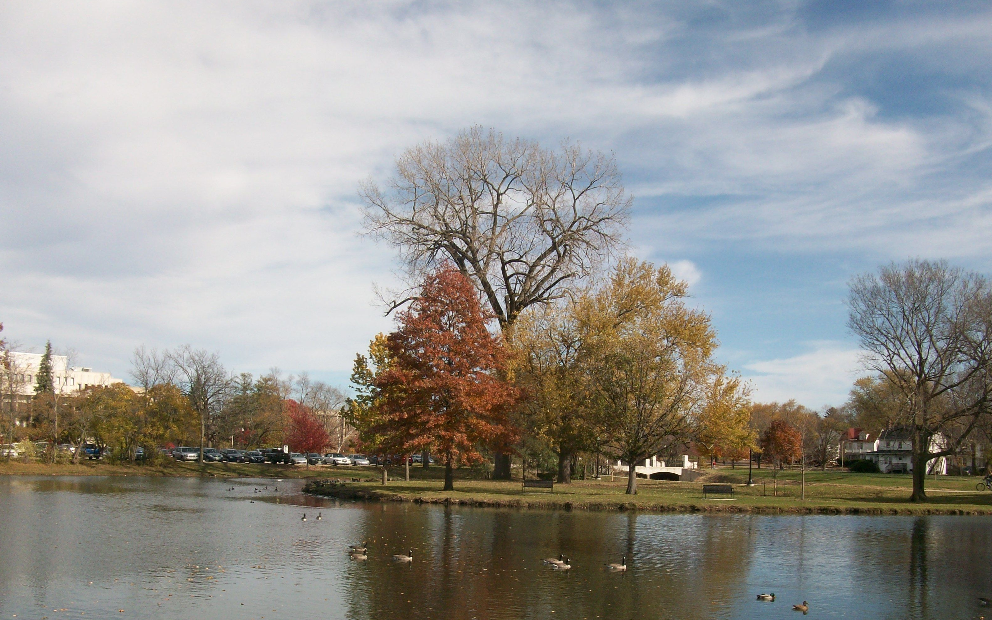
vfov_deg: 34.3
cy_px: 365
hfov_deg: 52.7
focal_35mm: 37
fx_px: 1000
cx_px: 492
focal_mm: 5.7
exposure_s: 1/409
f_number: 5.5
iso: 64
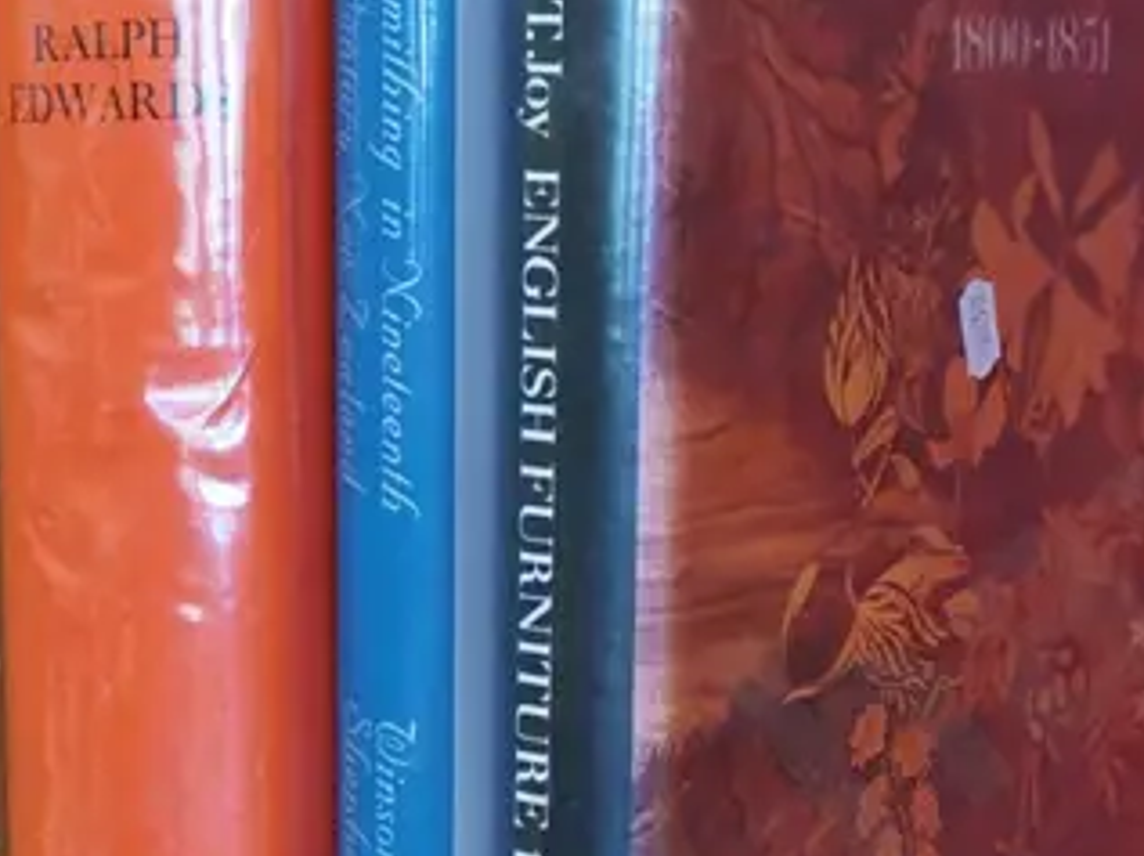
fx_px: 3631
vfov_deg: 13.4
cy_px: 300
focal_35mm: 110
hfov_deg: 16.9
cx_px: 1487
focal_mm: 17
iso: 1600
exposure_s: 1/60
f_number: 5.6
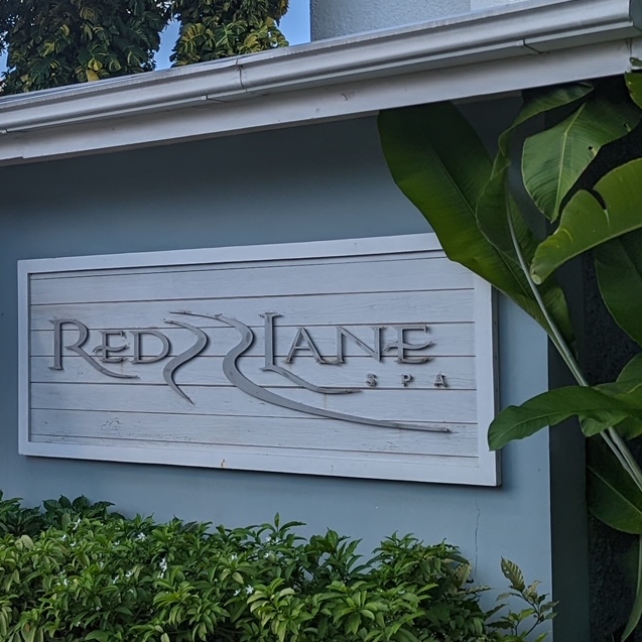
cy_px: 256
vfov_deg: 25.3
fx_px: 1427
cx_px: 34
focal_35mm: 68
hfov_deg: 24.4
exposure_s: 1/2288
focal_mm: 6.81
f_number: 1.85
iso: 61
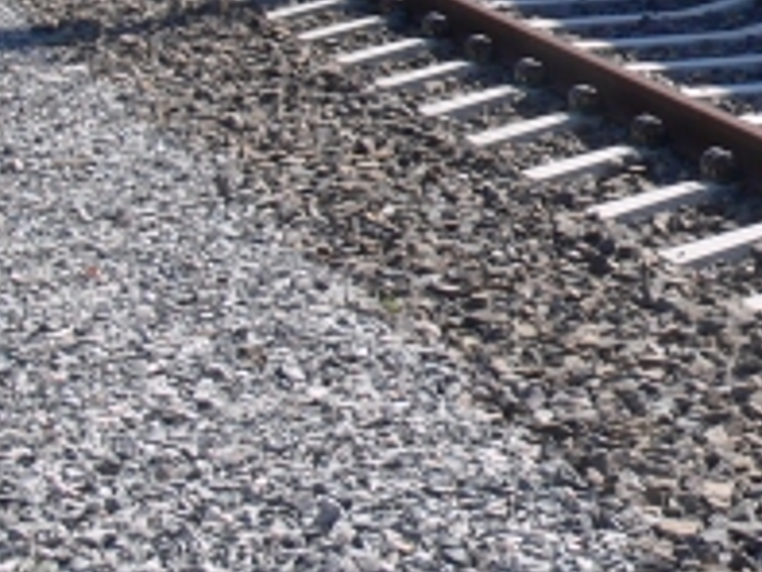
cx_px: 1149
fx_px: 3128
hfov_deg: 13.1
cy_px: -437
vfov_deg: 9.9
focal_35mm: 142
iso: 80
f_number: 5.6
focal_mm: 7.4
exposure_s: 1/250
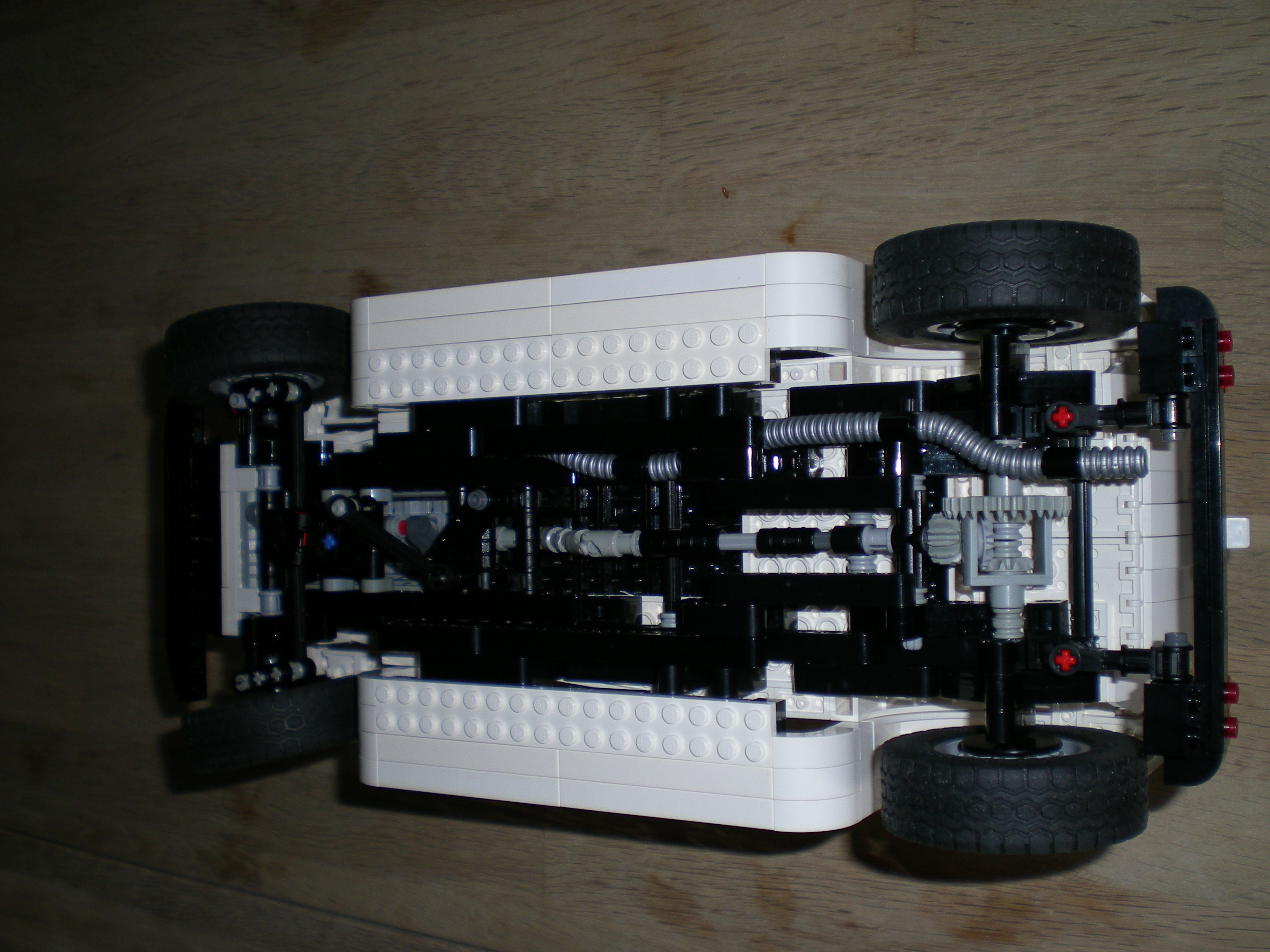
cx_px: 635
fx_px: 1394
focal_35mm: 38
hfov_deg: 49.0
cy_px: 476
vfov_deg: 37.7
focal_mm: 6.3
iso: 50
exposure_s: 1/60
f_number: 3.1
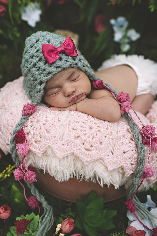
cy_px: 118
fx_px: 229
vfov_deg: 54.5
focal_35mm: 35
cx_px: 78
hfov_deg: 37.8
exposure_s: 1/200
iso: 400
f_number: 2.5
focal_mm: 35
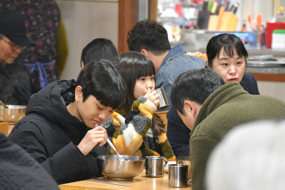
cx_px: 148
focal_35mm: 241
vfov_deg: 5.7
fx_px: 1908
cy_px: 96
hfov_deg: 8.5
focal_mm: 150
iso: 2500
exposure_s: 1/60.2
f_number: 6
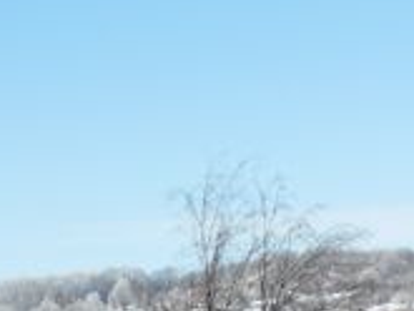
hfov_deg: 10.6
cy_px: 692
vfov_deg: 7.6
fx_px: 2202
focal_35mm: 184
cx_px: 419
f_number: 5.6
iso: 100
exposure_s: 1/400
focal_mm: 6.3
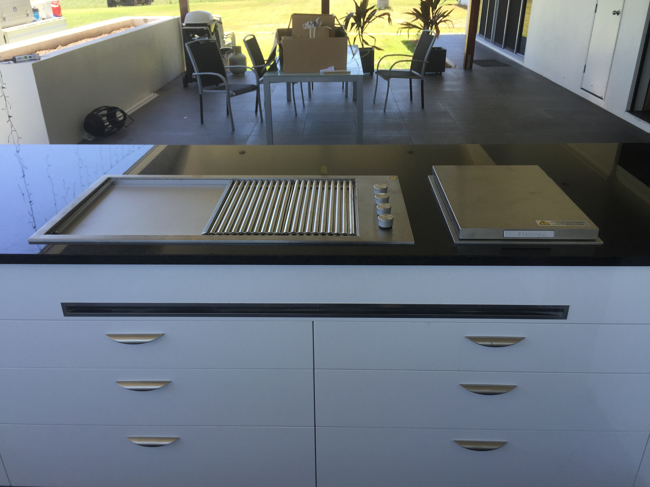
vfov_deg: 48.2
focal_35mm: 29
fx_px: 545
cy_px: 244
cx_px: 325
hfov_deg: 61.7
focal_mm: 4.15
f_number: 2.2
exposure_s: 1/373
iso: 32
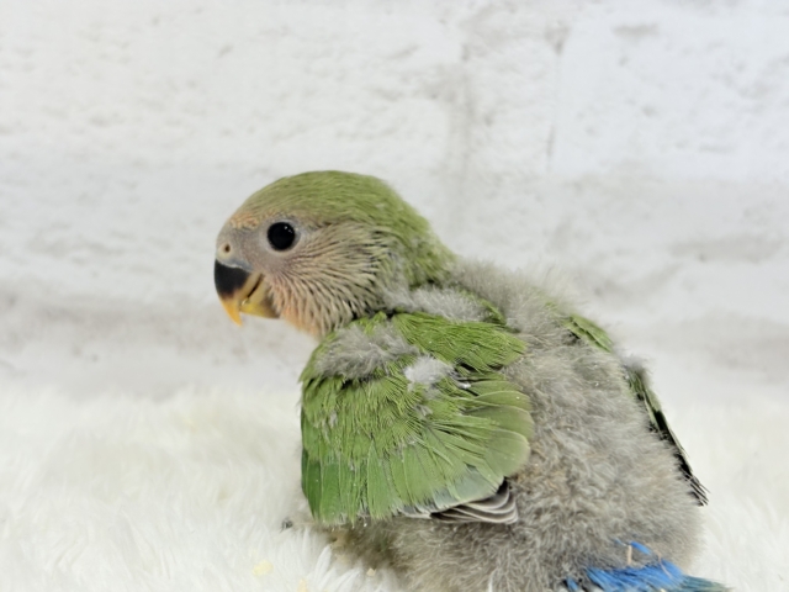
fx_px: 1185
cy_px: 296
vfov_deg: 28.0
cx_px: 394
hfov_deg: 36.8
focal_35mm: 52
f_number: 1.6
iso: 100
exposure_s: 1/100
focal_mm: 5.96
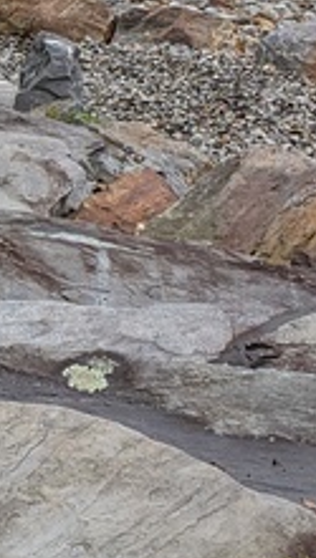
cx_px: -169
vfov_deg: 15.7
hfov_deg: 8.7
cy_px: 144
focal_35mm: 136
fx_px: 2017
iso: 56
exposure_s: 1/1117
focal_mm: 4.44
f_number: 1.8
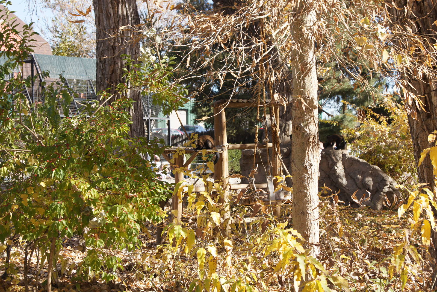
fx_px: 1001
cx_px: 218
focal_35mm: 82
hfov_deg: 24.6
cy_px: 146
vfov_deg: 16.6
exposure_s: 1/250
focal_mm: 55
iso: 200
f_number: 6.3
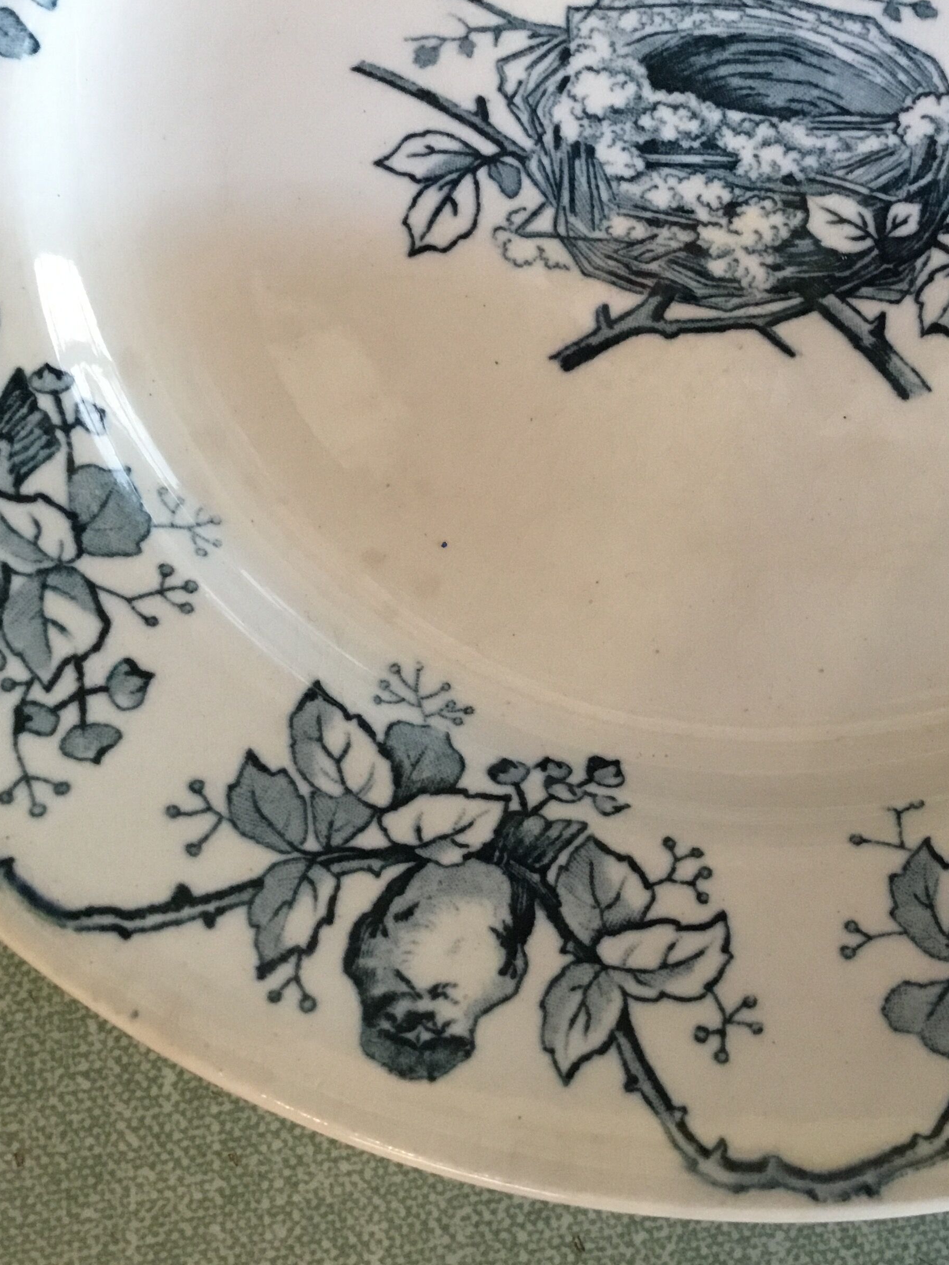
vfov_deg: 44.8
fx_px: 1535
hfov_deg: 33.9
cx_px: 670
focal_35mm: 42
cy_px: 632
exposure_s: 1/33
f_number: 2.4
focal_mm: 3.3
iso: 200
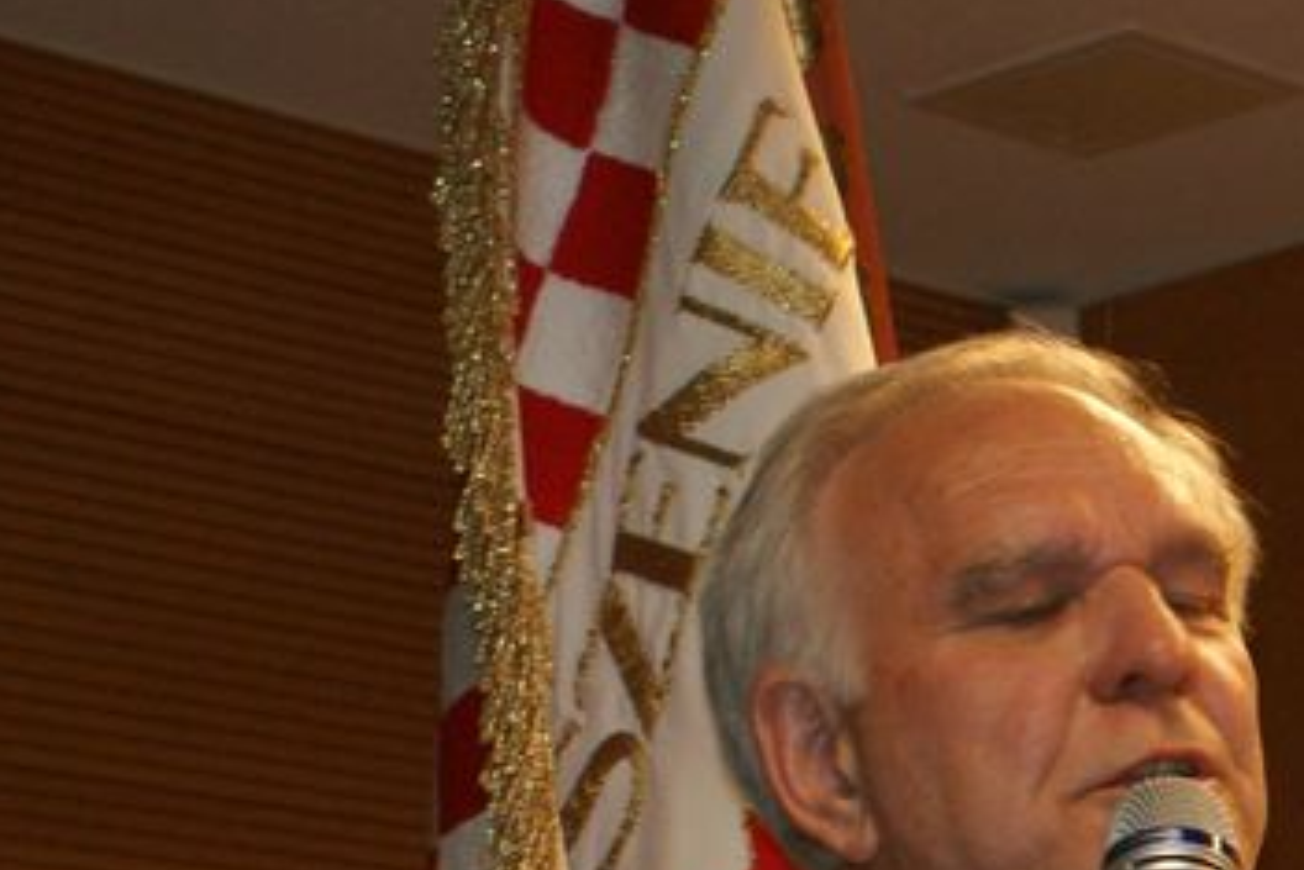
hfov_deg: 11.6
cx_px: 1630
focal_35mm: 173
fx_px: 6256
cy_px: 1166
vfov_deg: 7.9
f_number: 5.6
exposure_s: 1/60
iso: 400
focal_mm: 35
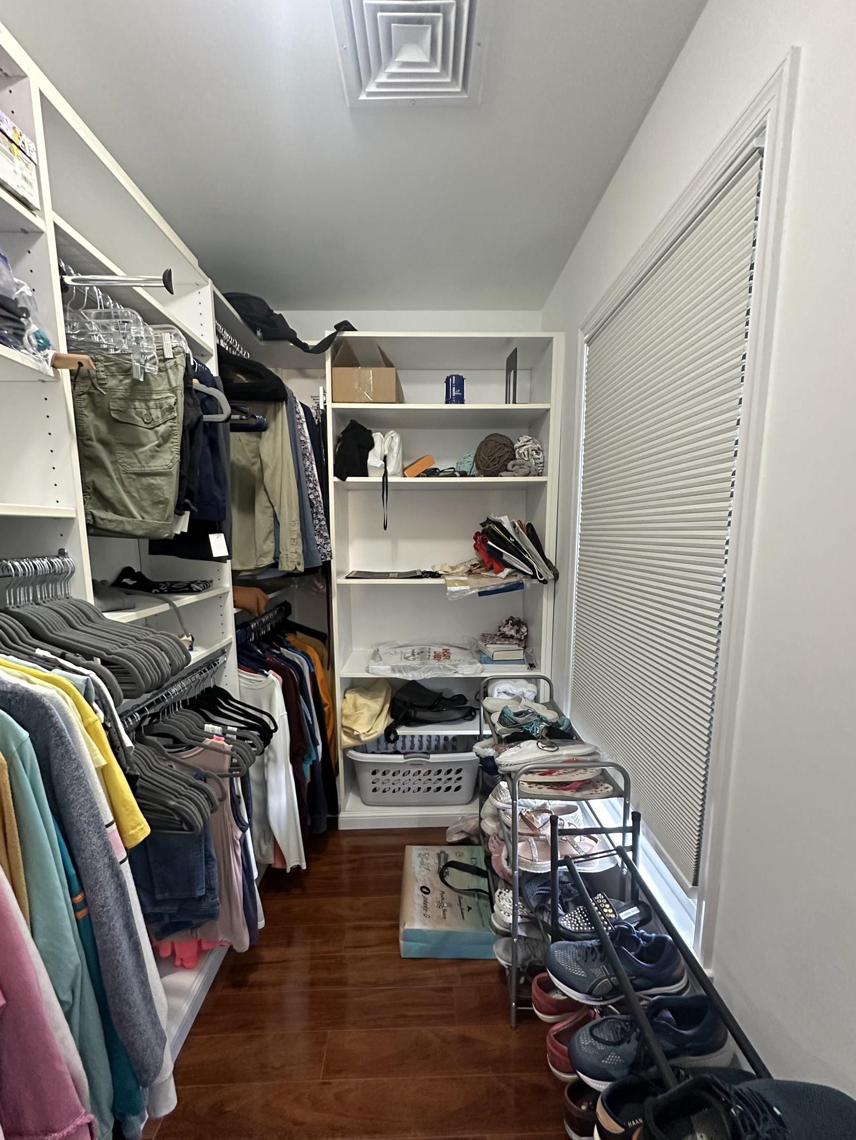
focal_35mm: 15
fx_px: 494
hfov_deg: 81.8
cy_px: 608
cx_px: 429
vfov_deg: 98.0
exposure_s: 1/60
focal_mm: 2.22
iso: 500
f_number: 2.2
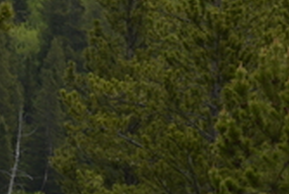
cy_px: 123
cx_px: 1000
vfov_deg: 1.8
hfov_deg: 2.7
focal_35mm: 749
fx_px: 6023
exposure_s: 1/250
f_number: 9
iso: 100
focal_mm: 98
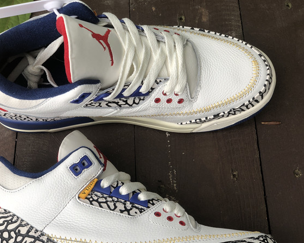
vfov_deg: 22.8
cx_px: 115
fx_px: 603
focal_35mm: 67
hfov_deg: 28.2
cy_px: 144
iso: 16
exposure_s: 1/128
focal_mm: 6
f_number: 2.4
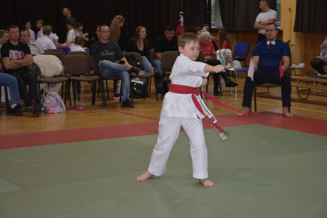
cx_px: 164
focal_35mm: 84
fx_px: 763
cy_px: 109
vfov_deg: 16.3
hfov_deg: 24.2
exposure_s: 1/30
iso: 400
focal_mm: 56
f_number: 4.8
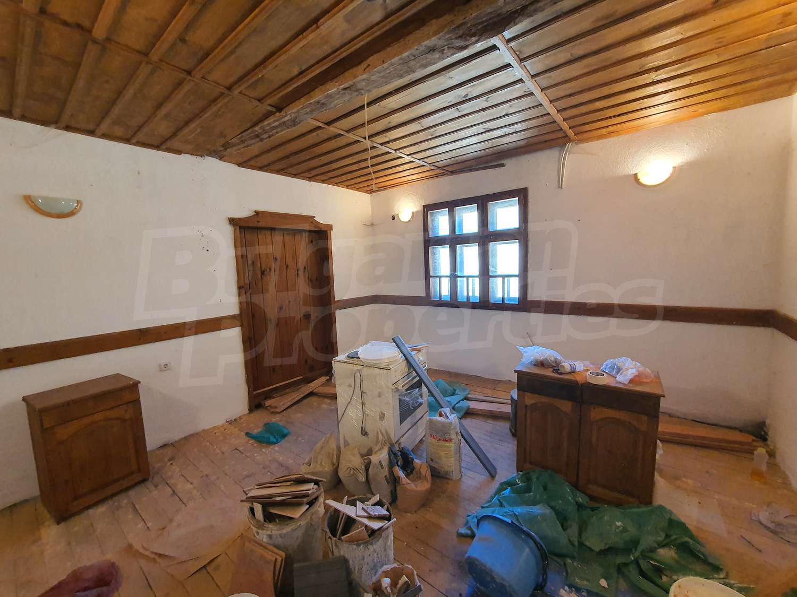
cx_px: 398
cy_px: 298
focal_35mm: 13
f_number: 2.2
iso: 320
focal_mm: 1.8
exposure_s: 1/33
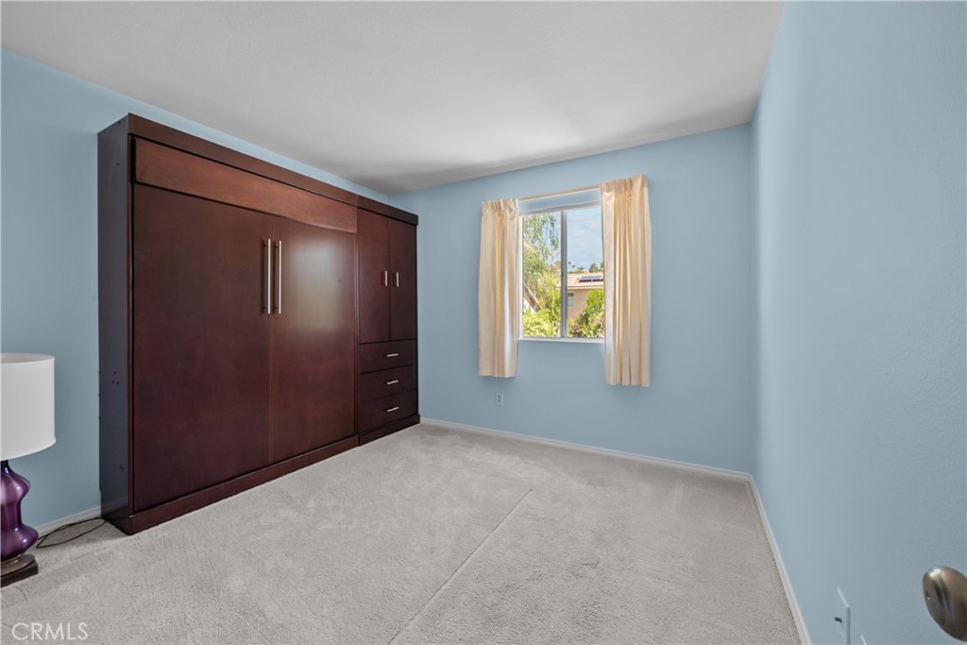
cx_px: 484
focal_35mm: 13
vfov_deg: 85.4
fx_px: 349
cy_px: 322
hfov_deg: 108.3
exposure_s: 1/8
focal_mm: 13
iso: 250
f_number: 9
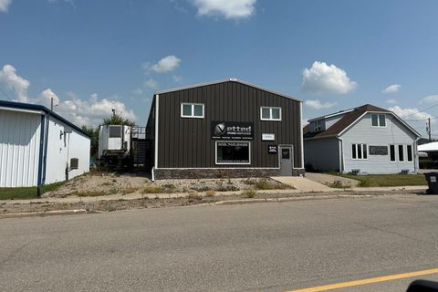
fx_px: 316
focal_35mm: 26
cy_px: 131
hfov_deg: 69.4
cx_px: 214
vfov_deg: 49.5
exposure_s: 1/8197
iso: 80
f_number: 1.78
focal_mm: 6.86
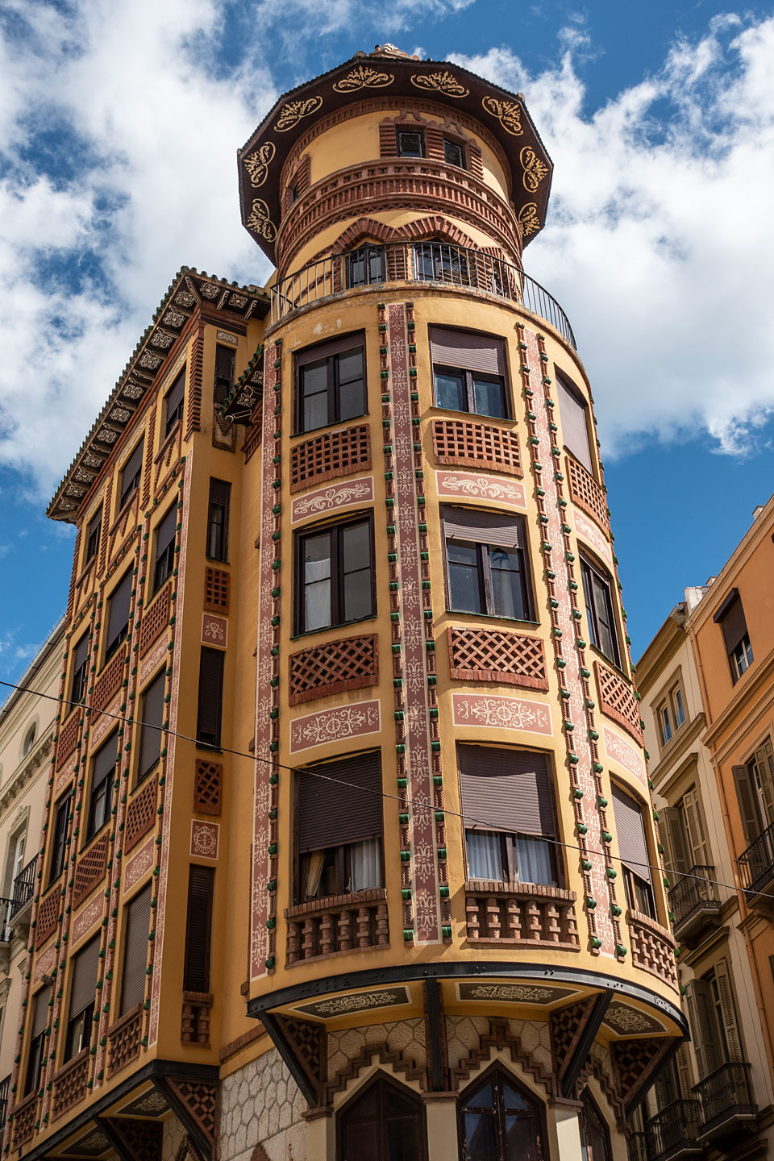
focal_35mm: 43
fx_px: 1387
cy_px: 580
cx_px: 387
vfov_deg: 45.4
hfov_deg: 31.2
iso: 125
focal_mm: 15.74
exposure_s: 1/160
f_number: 4
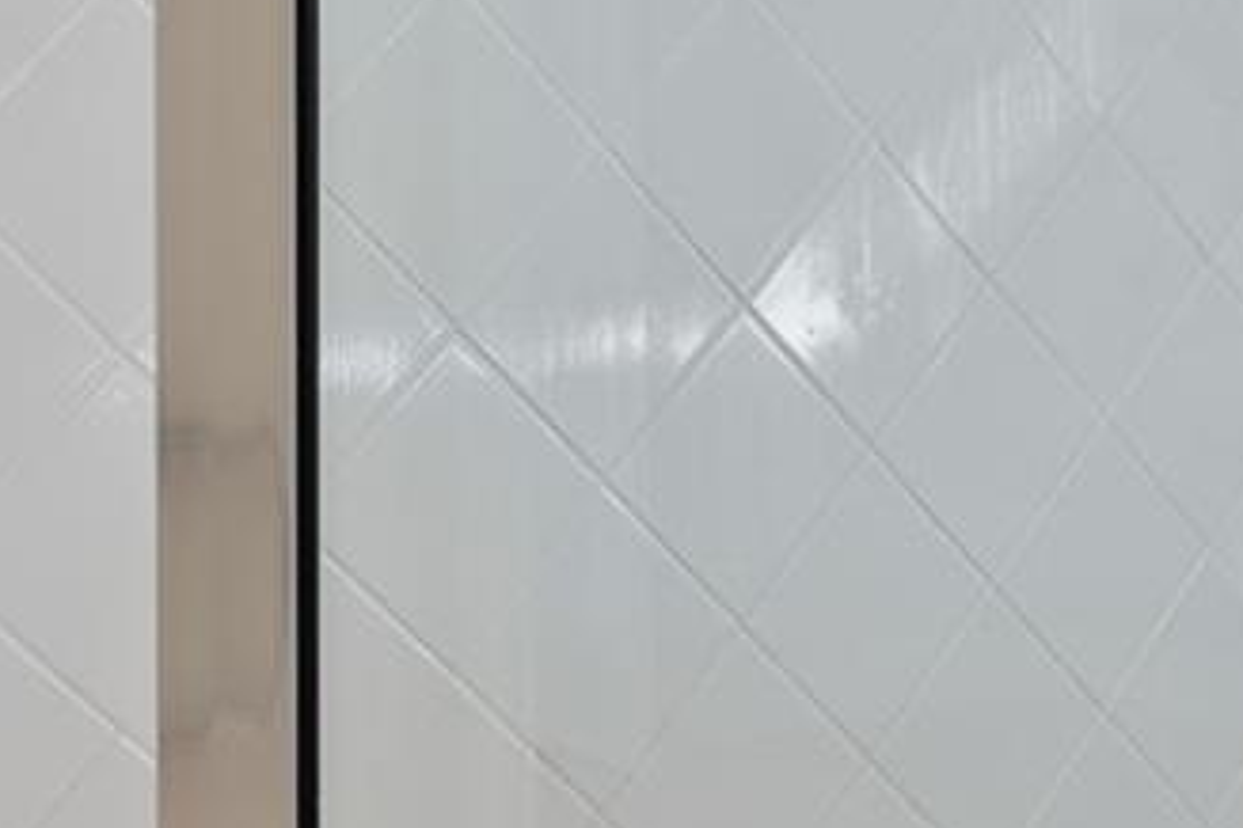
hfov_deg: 21.2
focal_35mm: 93
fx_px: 3211
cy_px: 84
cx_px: 1239
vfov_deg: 14.6
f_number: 9
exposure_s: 1/2.5
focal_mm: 19
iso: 100
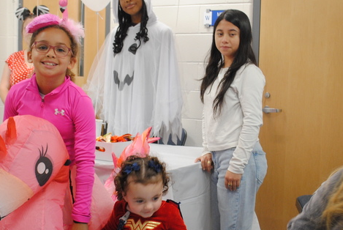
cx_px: 160
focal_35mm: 64
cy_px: 120
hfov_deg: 31.4
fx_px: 611
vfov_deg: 21.3
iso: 400
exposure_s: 1/25
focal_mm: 20
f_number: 3.8
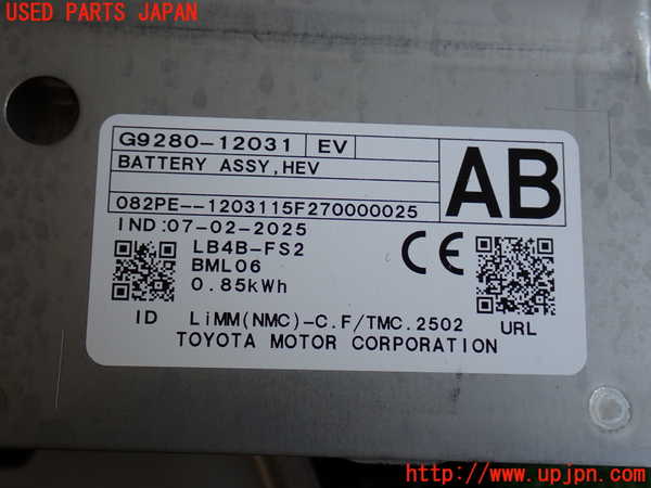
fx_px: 940
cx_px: 326
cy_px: 244
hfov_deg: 38.2
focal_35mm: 50
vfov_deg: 29.1
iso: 125
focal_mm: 9.01
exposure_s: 1/100
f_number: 3.2
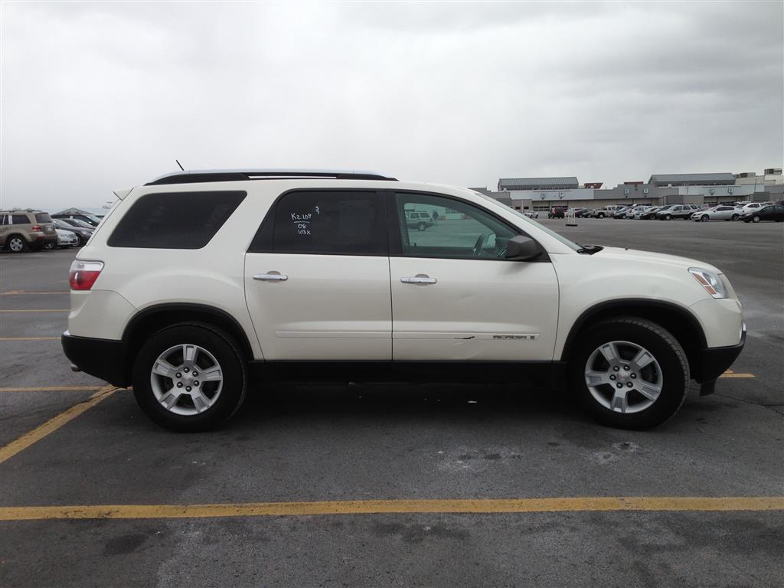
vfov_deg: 42.9
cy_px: 294
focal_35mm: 33
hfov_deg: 55.4
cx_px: 392
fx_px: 747
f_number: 2.4
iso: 50
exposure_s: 1/821
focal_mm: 4.13
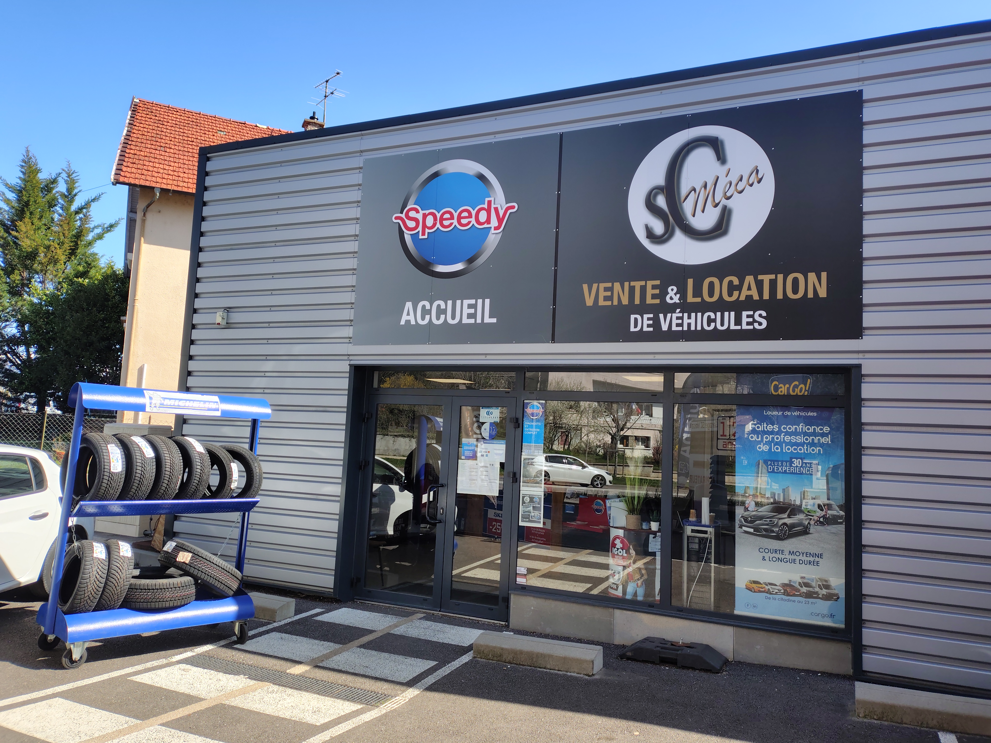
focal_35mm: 25
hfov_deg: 69.4
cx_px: 496
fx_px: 716
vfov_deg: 54.9
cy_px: 372
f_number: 1.7
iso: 146
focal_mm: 4.71
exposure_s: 1/1027
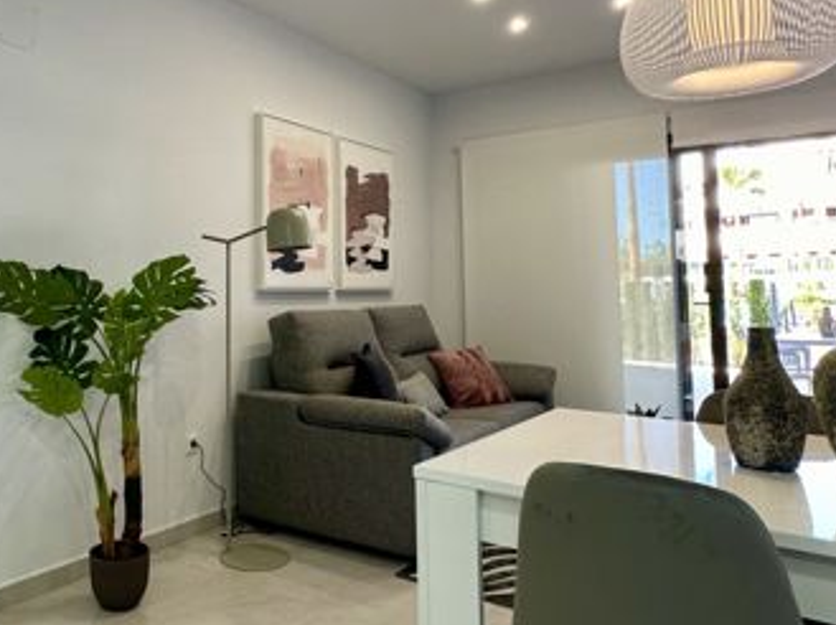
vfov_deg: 46.4
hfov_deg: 57.5
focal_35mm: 30
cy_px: 239
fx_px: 724
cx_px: 227
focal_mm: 2.22
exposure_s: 1/99
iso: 125
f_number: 2.2
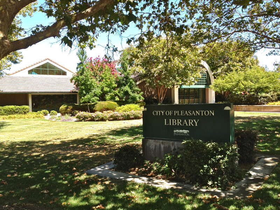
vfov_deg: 40.7
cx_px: 140
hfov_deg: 52.6
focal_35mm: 35
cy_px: 105
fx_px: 283
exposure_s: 1/525
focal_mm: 4.28
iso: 64
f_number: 2.4
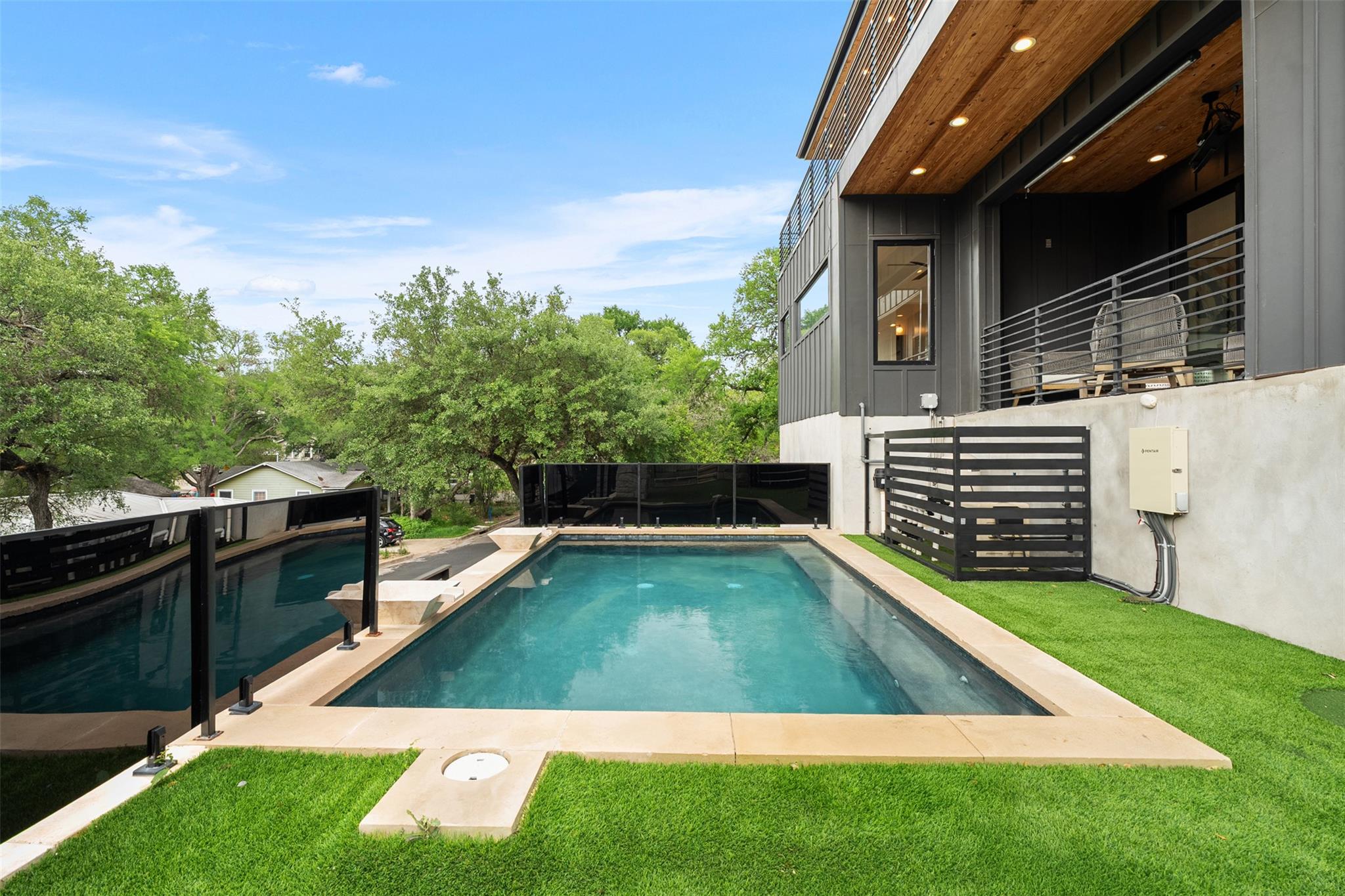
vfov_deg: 73.7
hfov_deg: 96.7
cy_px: 448
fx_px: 598
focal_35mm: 16
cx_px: 672
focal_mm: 16
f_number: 9
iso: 400
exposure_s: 1/25
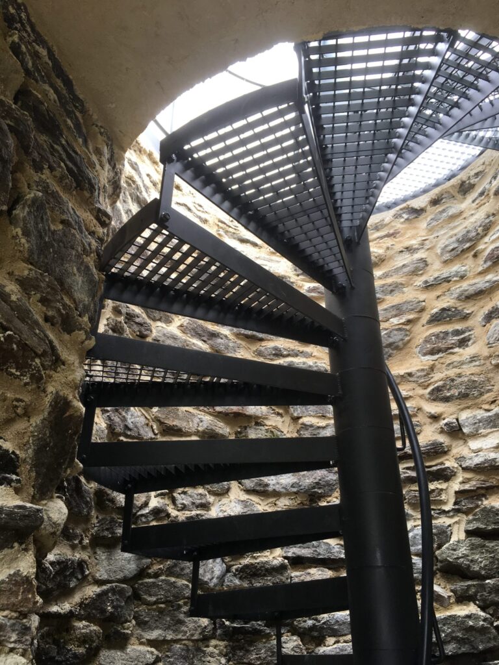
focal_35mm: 29
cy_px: 332
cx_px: 250
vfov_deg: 61.7
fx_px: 557
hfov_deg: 48.2
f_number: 2.2
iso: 32
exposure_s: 1/100
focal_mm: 4.15
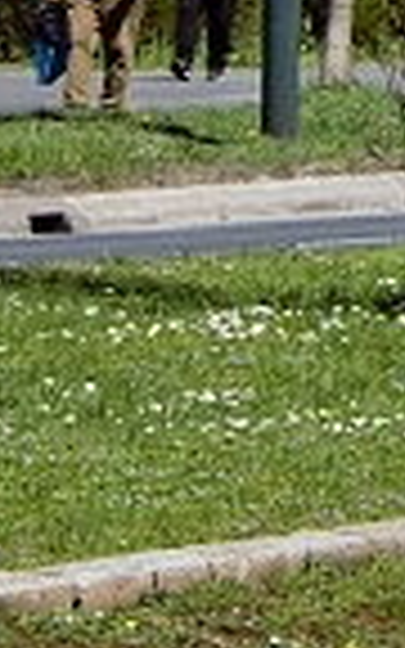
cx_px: 1922
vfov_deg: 3.3
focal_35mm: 638
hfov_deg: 2.0
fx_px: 11267
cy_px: -860
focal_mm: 50
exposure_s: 1/1000
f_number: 8
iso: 200
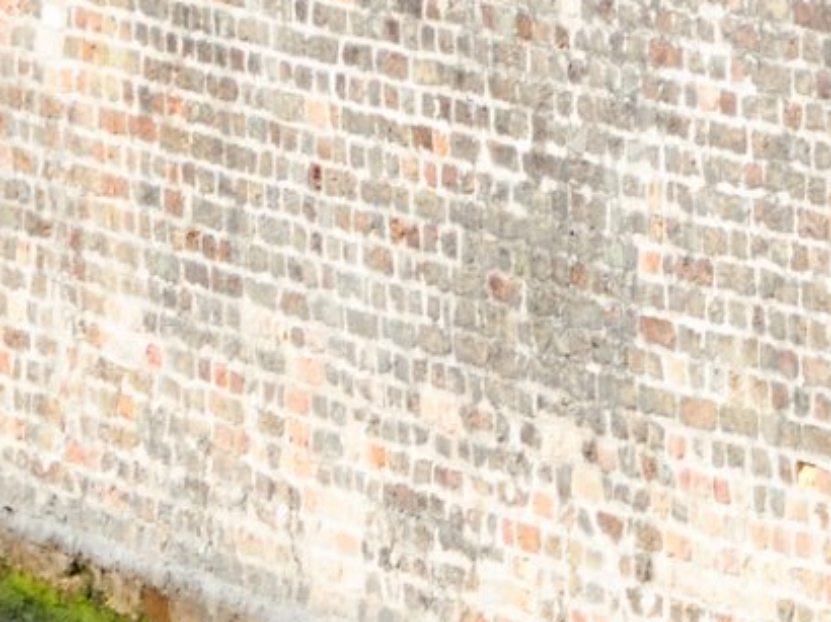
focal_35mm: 667
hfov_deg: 2.9
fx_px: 16003
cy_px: 401
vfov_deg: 2.2
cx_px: 2386
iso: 100
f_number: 8
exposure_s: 1/100
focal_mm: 40.37
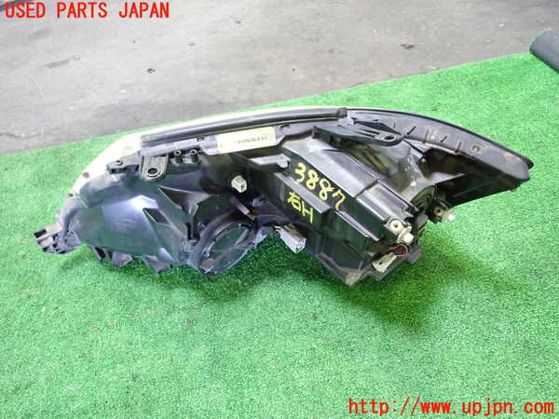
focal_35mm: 28
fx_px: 452
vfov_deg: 49.7
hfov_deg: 63.4
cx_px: 280
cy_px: 210
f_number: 2.2
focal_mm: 5.05
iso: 640
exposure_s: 1/30
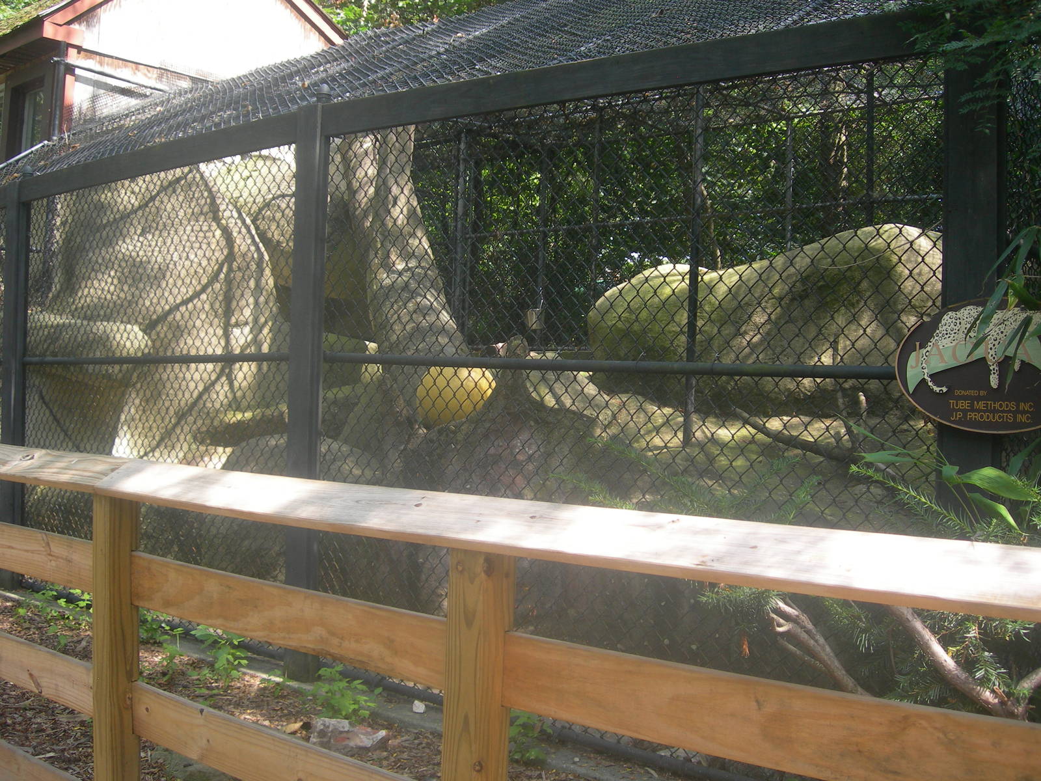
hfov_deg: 49.0
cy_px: 390
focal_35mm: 38
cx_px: 520
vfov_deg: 37.7
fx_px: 1143
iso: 50
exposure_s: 1/142
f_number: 2.8
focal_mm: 7.8
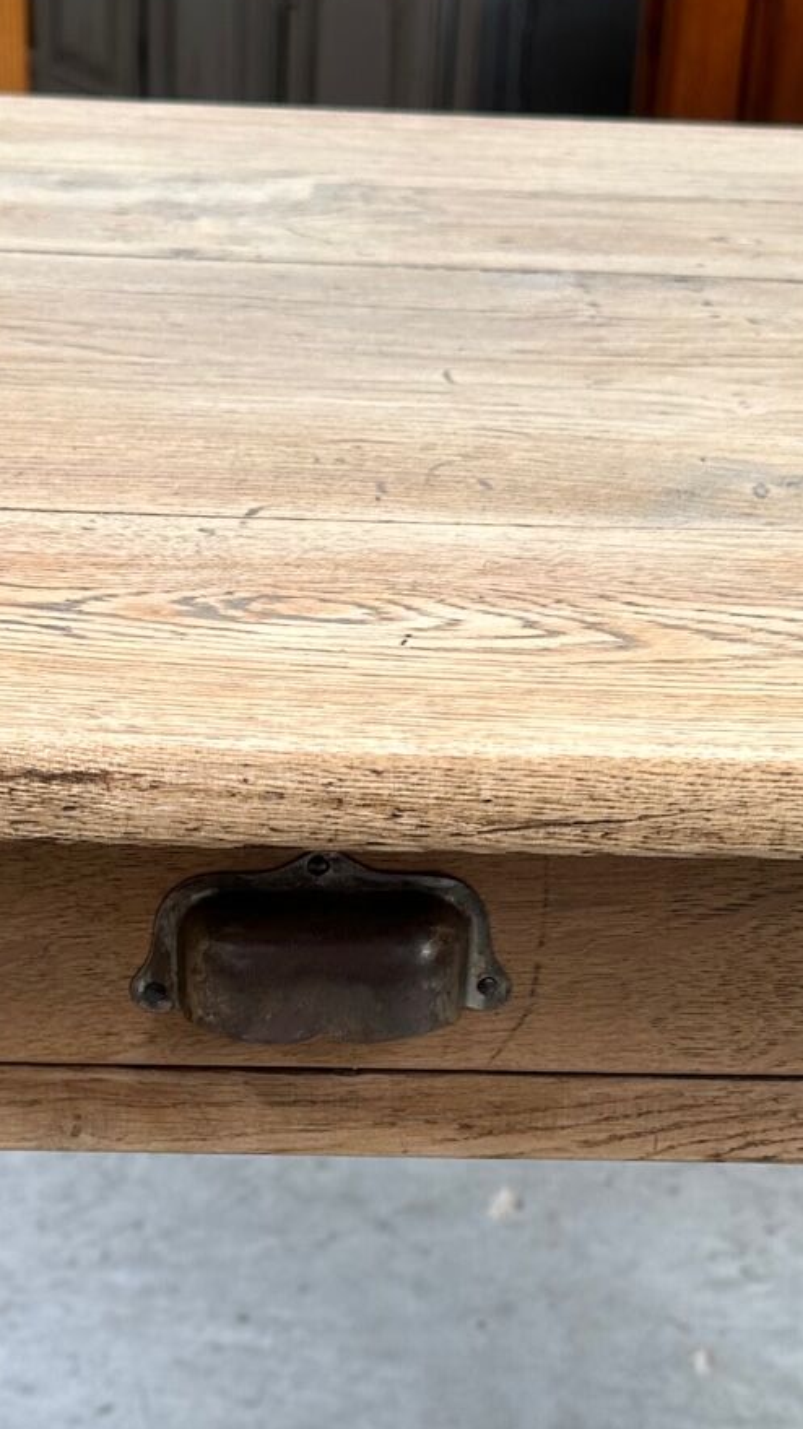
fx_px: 2273
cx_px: 382
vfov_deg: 34.4
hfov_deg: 20.0
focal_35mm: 60
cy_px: 1018
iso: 80
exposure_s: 1/261
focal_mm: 6.86
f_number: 1.78
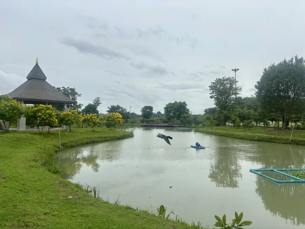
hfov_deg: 67.3
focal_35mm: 26
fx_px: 229
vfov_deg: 53.1
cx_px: 152
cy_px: 114
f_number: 1.6
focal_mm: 5.96
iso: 50
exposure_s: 1/4630
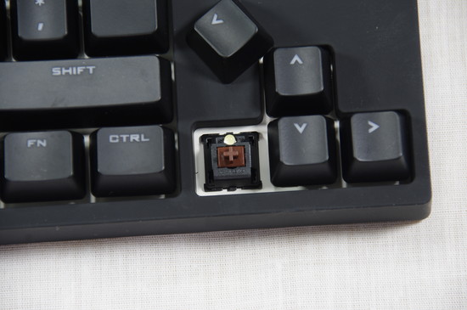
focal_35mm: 300
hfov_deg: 6.9
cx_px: 234
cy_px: 155
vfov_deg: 4.6
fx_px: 3886
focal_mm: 200
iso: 200
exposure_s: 1/25
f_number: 6.7
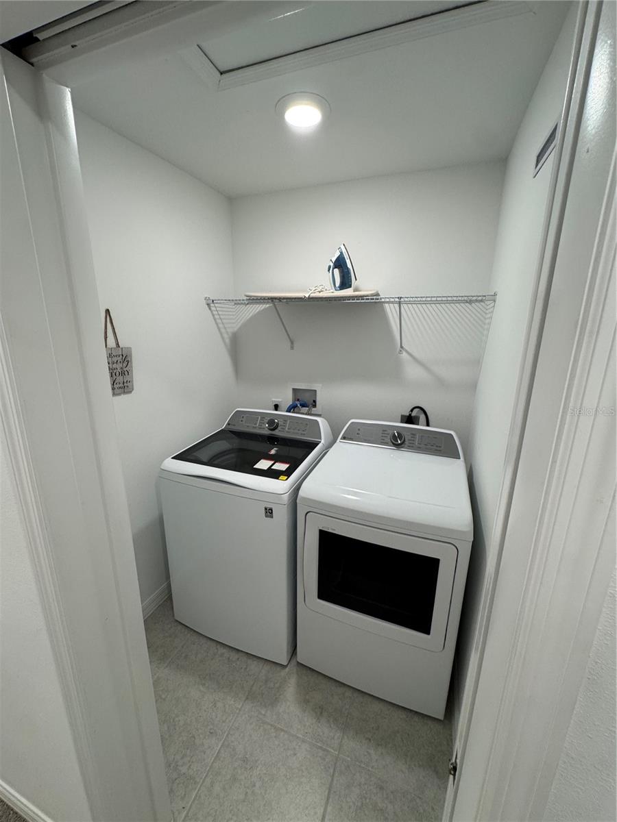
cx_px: 308
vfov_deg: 102.1
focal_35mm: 14
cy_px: 411
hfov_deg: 85.7
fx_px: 333
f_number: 2.2
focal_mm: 2.22
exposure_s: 1/120
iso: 200
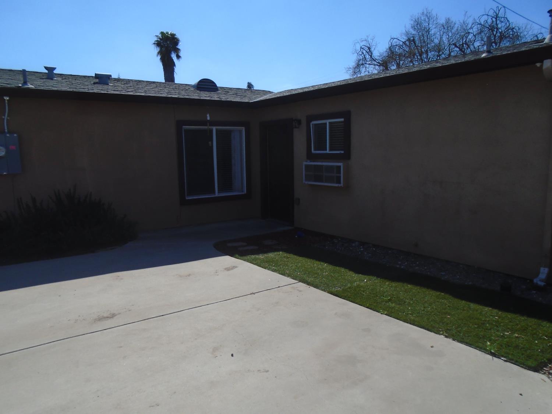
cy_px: 207
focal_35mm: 26
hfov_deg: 67.3
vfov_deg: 53.1
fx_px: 415
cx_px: 276
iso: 100
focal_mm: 4.6
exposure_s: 1/1500
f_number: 3.2
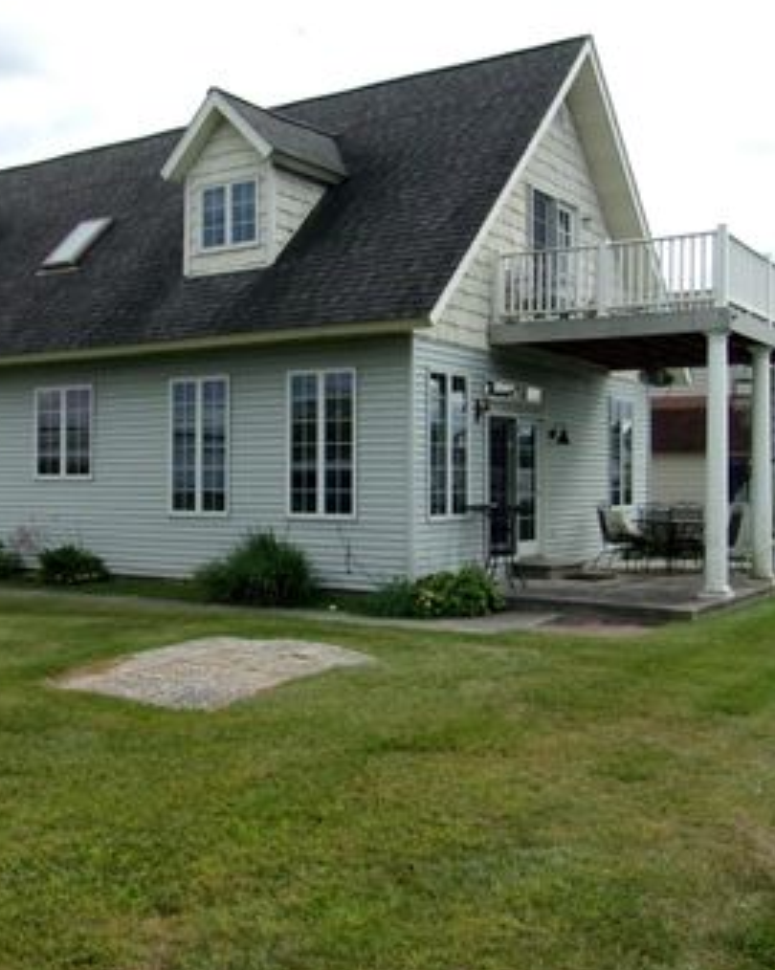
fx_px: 1119
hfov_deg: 38.2
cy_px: 446
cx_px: 350
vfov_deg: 46.8
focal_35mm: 39
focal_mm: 4.9
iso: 200
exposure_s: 1/210
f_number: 10.4
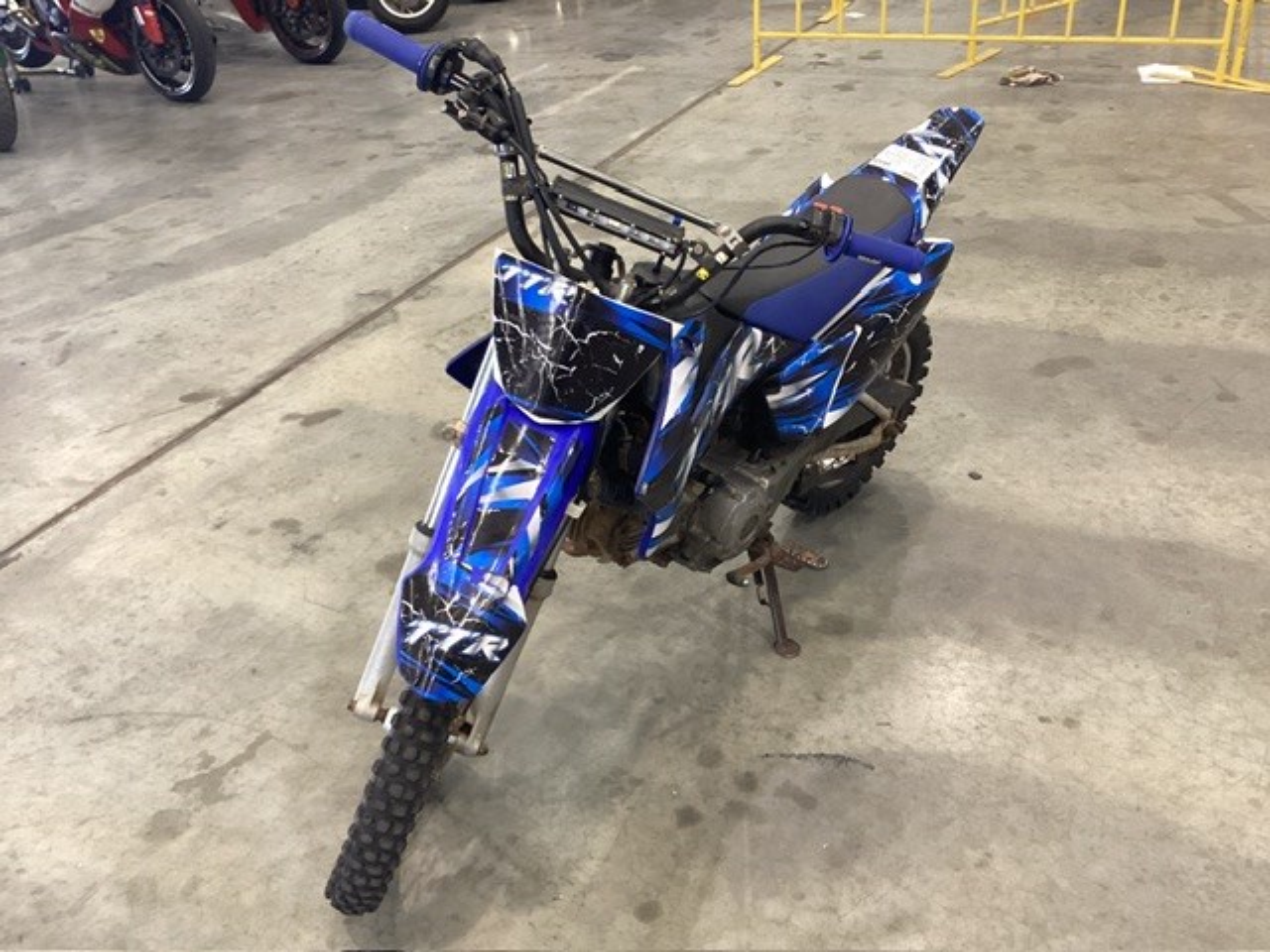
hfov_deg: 58.4
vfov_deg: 45.4
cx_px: 635
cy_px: 476
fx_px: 1137
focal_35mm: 31
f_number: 2.4
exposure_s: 1/50
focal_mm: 3.3
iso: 200
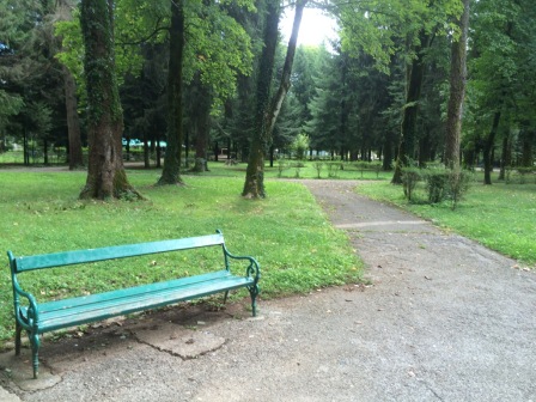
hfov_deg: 60.0
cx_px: 268
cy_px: 201
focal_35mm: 30
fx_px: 465
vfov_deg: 46.8
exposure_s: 1/60
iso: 40
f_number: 2.2
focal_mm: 4.12
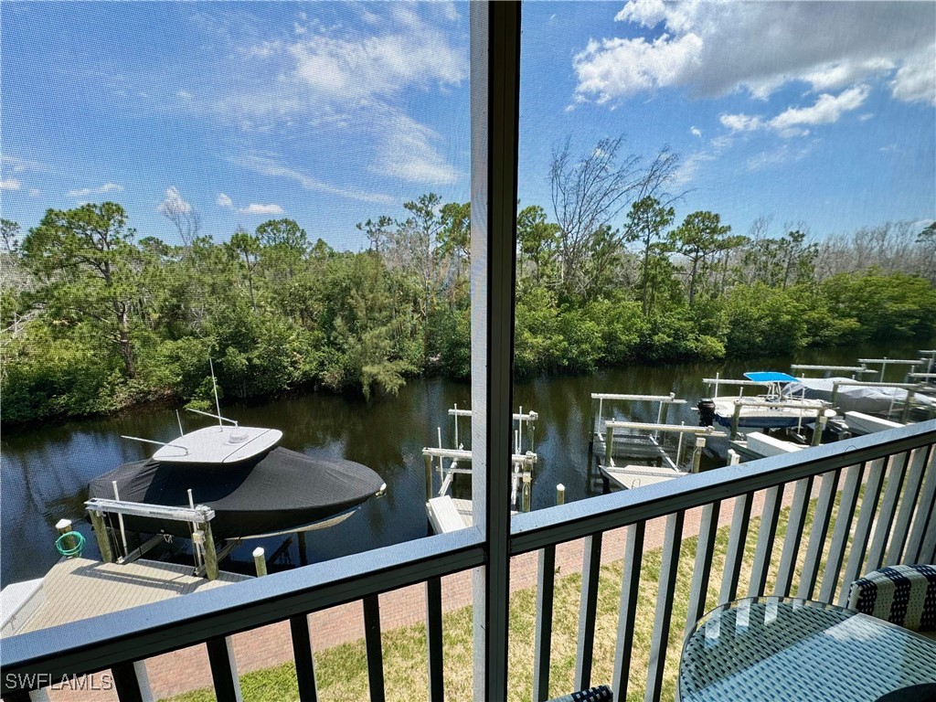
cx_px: 468
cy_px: 351
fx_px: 379
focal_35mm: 14
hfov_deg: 102.1
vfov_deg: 85.7
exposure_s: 1/498
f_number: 2.2
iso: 40
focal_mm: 2.22
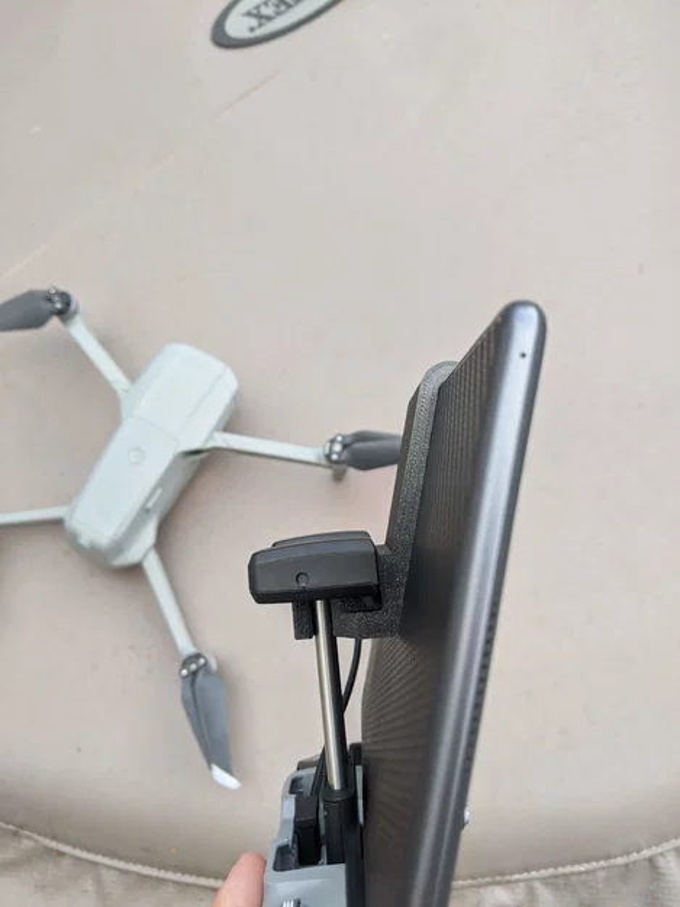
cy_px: 454
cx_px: 340
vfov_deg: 65.3
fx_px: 707
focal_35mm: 27
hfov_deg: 51.4
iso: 82
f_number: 1.8
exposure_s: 1/99.9
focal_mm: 4.44
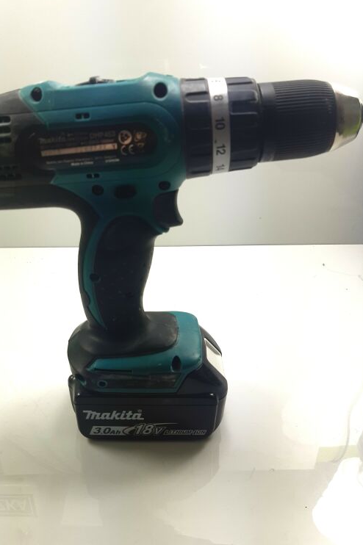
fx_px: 424
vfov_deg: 65.5
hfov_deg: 46.3
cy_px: 275
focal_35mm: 28
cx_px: 162
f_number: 1.7
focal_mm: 3.92
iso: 40
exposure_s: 1/322
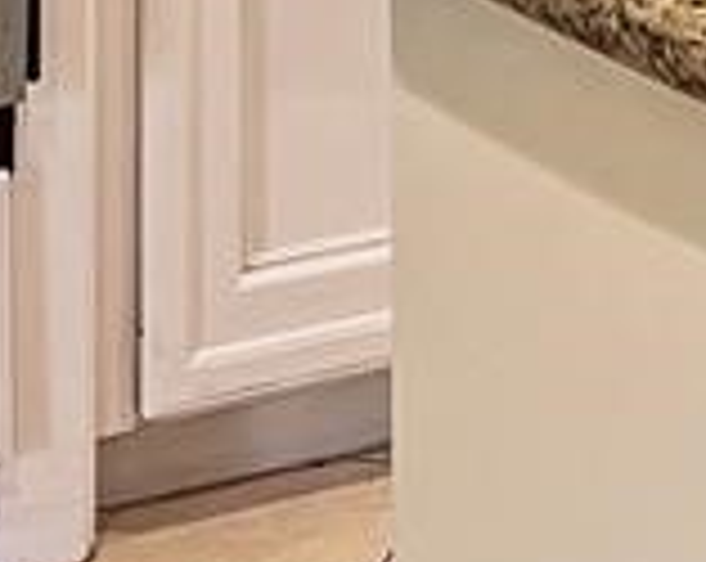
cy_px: -665
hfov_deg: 11.6
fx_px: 3462
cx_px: 468
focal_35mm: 166
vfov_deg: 8.6
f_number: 1.6
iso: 80
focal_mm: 4.2
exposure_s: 1/60
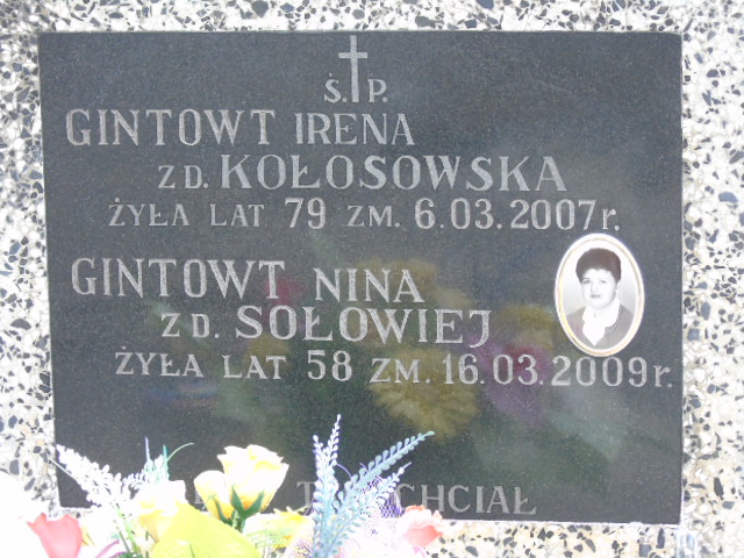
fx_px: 3052
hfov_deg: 13.9
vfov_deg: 10.4
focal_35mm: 142
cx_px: 372
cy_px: 279
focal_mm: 25
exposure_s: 1/60
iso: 400
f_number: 4.7
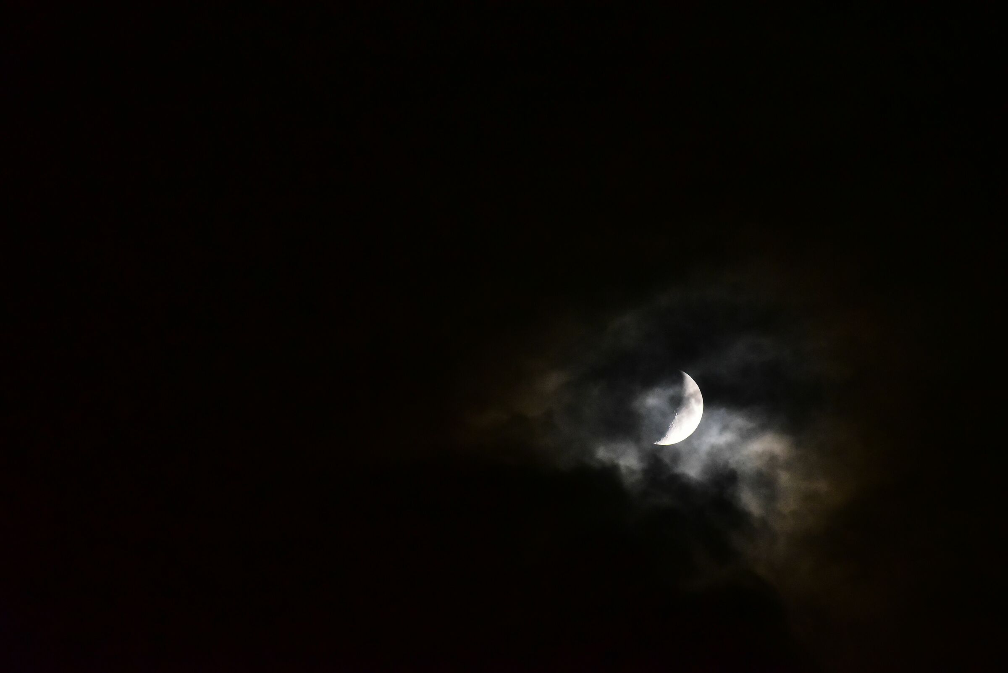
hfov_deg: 6.9
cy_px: 336
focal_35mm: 300
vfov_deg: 4.6
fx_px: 8403
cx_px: 504
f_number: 8
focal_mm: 300
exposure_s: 1/6
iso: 12800
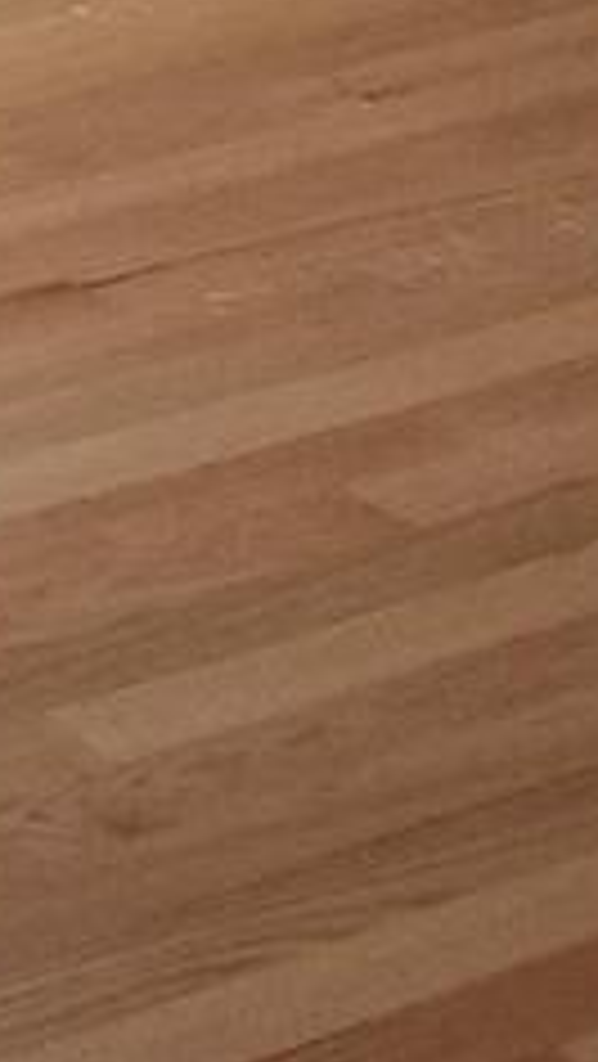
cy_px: -540
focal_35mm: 184
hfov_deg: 5.9
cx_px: -1430
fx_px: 5179
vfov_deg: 11.2
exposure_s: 1/60
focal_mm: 4.25
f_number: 1.7
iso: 200
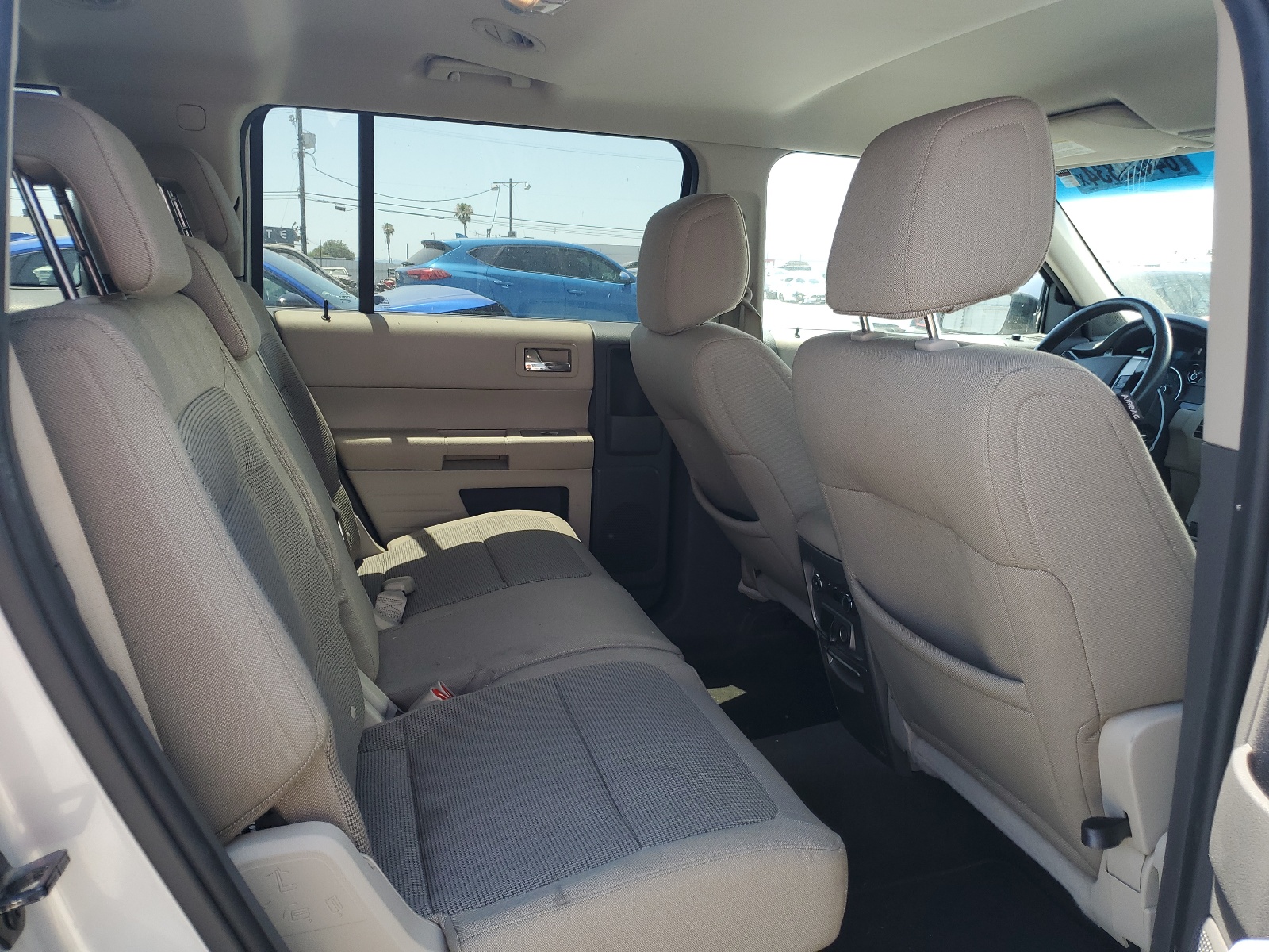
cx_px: 634
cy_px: 476
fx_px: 953
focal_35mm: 26
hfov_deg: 67.3
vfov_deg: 53.1
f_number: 1.5
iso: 50
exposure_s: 1/400
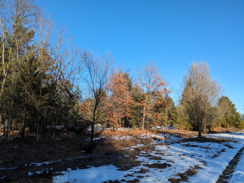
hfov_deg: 69.4
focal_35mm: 25
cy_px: 92
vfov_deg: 54.9
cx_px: 122
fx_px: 176
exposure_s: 1/1269
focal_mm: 5.43
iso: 44
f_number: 1.89
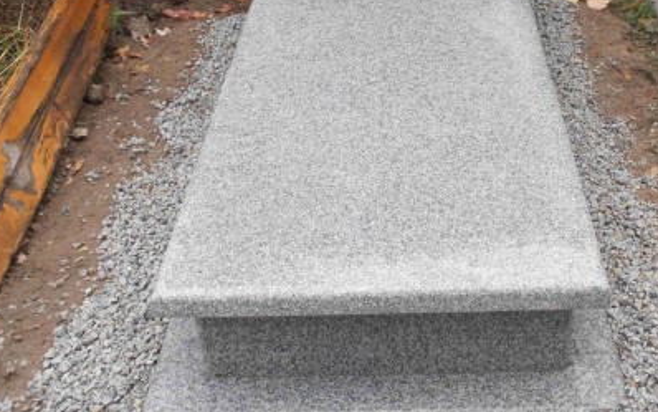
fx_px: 1130
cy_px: 56
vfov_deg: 20.3
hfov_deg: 32.3
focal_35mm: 63
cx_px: 427
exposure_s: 1/40
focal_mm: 6.61
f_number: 3.9
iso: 80
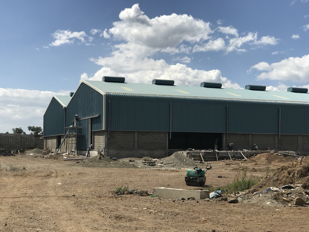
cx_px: 154
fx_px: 509
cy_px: 116
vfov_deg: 25.7
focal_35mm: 57
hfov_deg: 33.8
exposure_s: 1/1473
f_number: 2.8
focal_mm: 6.6
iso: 20
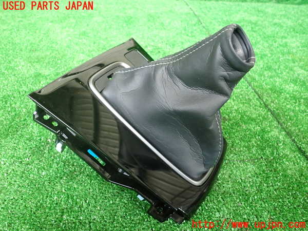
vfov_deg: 46.8
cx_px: 154
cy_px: 116
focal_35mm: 30
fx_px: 267
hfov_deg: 60.0
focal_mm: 5.4
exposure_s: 1/50
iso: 400
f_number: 2.3
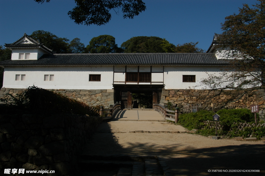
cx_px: 132
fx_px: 265
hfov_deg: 53.2
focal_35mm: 36
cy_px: 88
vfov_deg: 36.8
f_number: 11
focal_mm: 24
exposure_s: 1/500
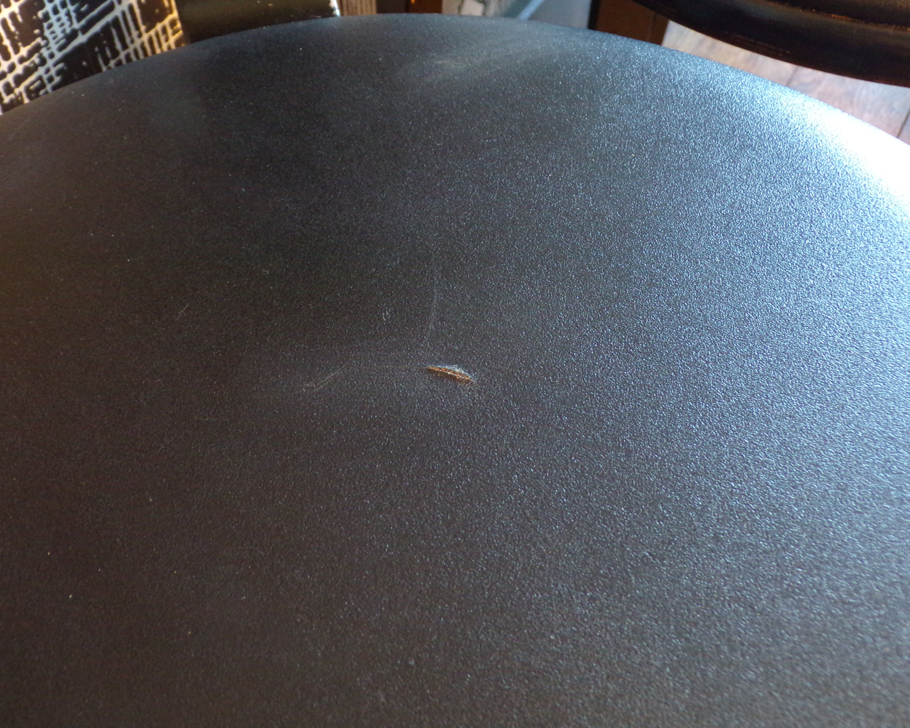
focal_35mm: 34
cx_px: 469
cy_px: 357
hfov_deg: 52.8
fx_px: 916
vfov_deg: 43.4
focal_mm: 5.8
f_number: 3.2
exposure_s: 1/6
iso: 400
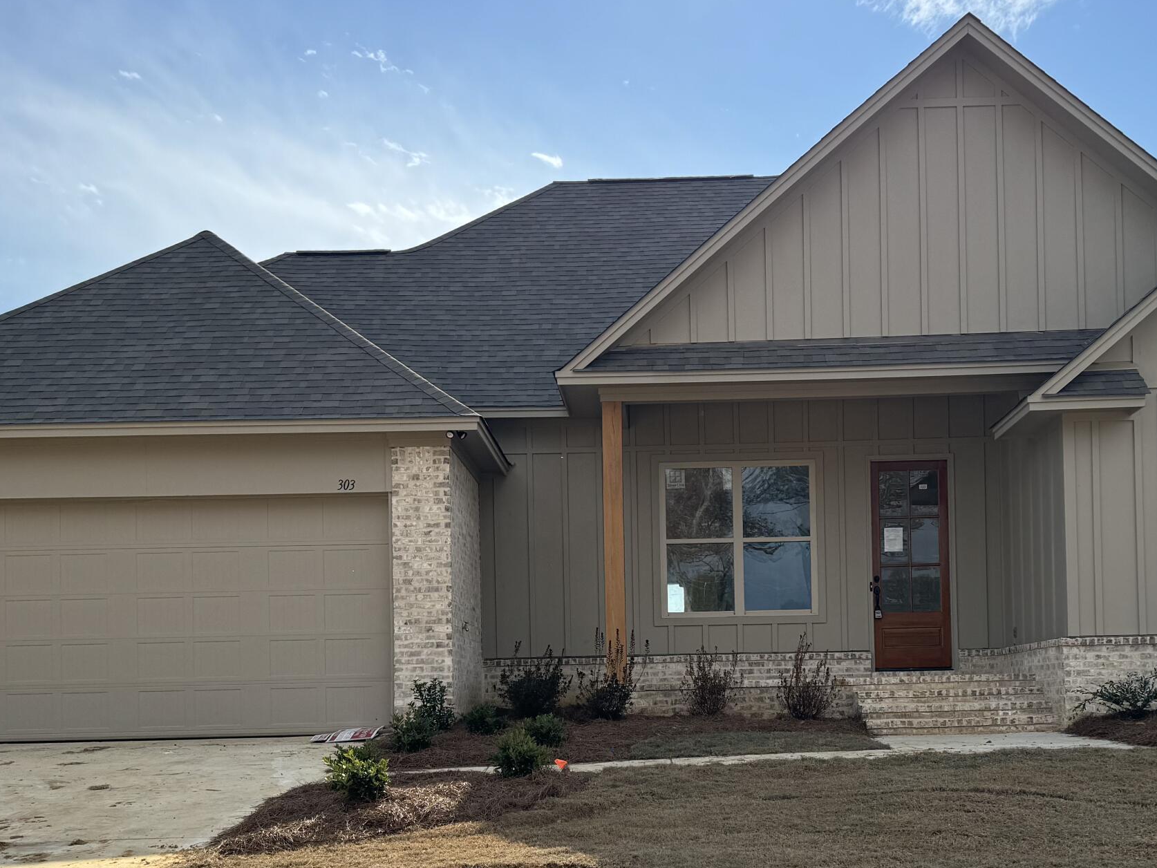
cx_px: 644
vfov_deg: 33.0
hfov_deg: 43.8
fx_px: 1437
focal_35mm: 43
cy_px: 641
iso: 80
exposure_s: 1/6410
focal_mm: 6.86
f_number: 1.78
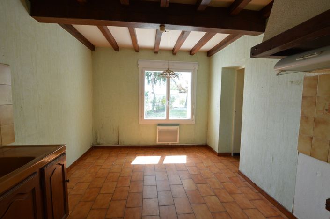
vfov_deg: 71.9
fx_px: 151
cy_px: 110
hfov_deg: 95.1
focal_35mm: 16
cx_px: 165
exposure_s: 1/100
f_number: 5
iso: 400
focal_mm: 11
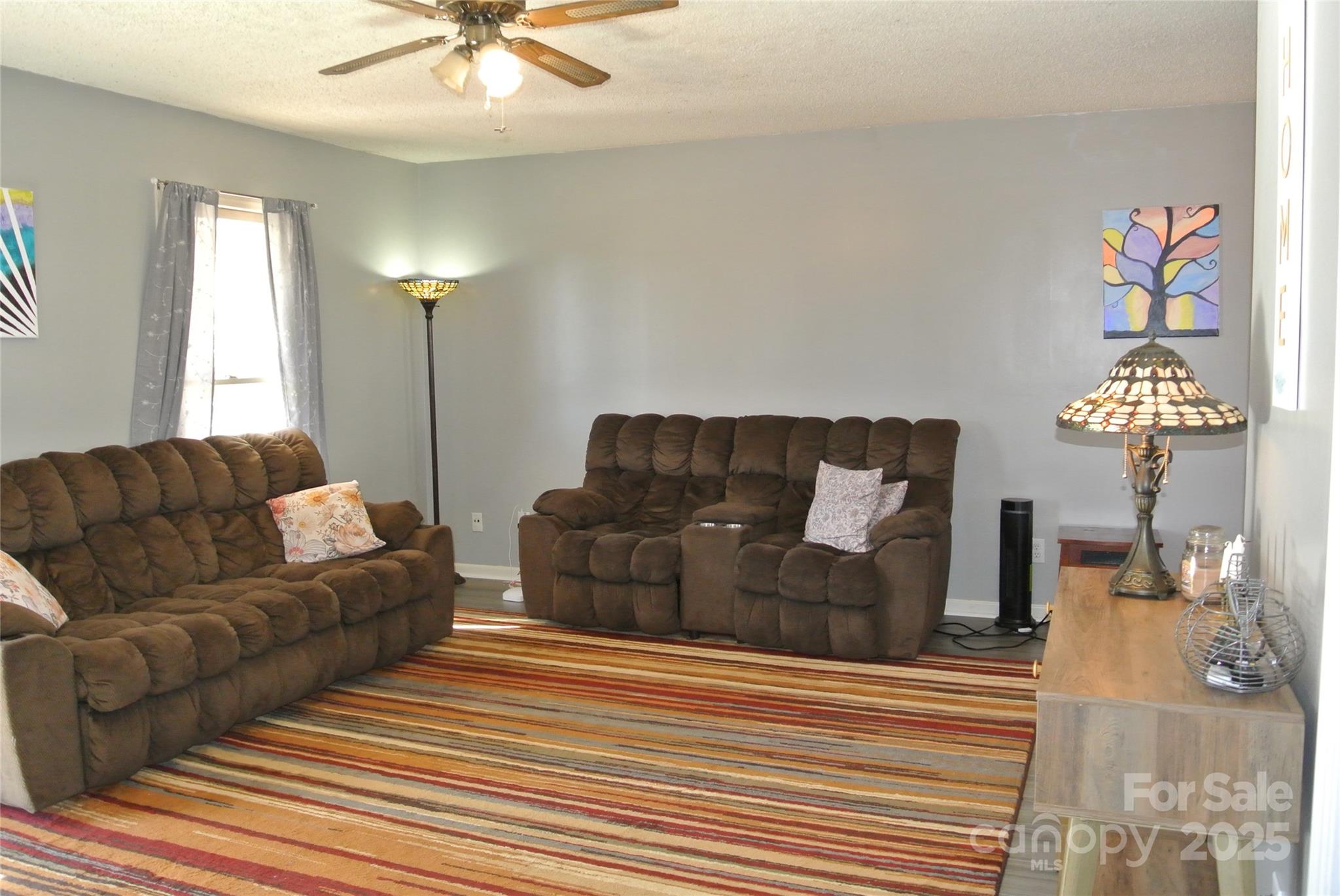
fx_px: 1080
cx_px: 670
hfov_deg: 63.6
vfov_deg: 45.1
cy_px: 448
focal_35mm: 29
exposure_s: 1/60
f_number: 3.5
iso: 800
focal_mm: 11
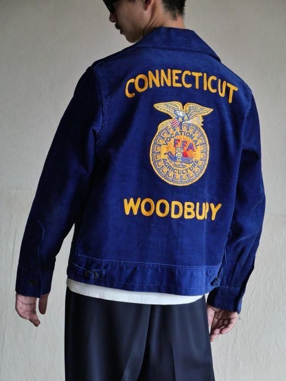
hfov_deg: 14.2
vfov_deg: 18.9
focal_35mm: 104
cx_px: 143
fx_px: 1145
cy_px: 190
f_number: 4
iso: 2000
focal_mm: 52
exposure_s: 1/125
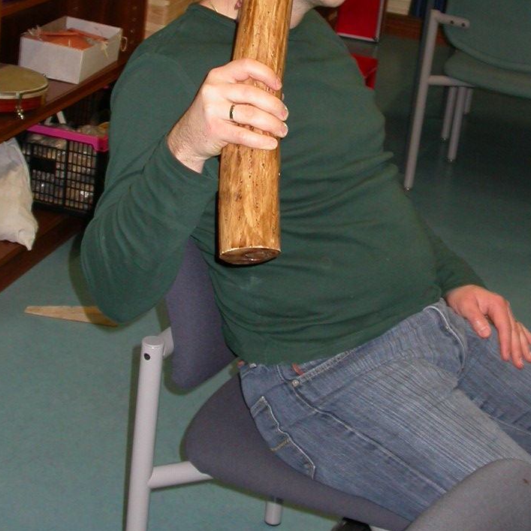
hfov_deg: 22.8
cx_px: 278
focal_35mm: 76
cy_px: 155
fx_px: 1319
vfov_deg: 22.6
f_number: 2.6
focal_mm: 7.85
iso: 100
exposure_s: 1/60
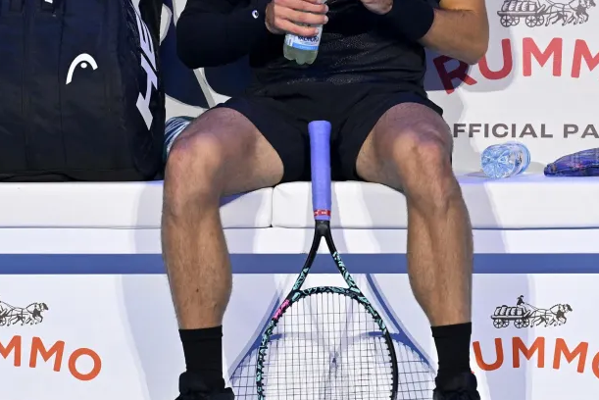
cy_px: 93
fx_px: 13067
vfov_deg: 1.8
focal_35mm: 785
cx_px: 366
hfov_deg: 2.6
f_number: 4
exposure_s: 1/1250
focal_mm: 400
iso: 2500
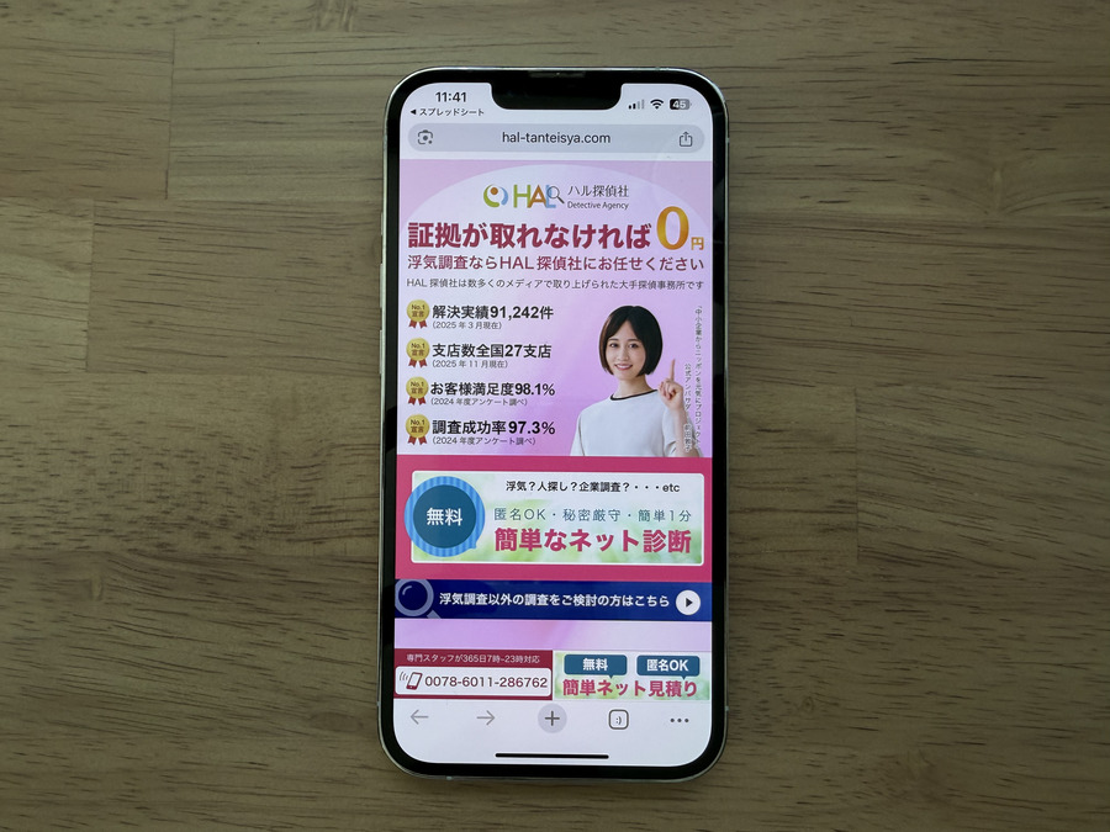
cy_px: 416
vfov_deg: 56.8
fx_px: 770
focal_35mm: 24
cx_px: 555
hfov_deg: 71.6
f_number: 2.2
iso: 160
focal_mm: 2.22
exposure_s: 1/120
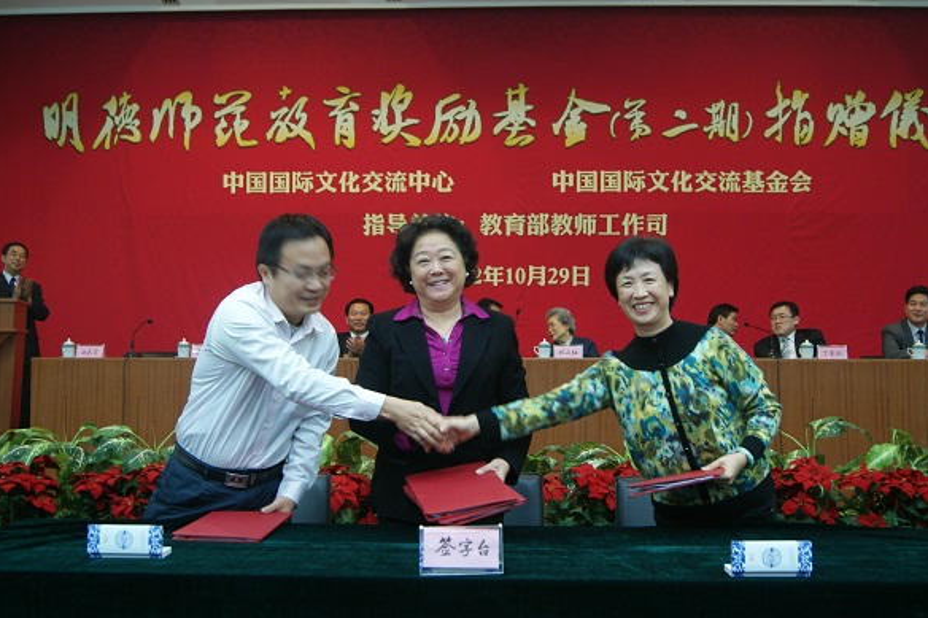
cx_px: 472
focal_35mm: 37
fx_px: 953
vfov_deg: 35.9
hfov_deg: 51.9
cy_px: 303
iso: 400
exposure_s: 1/15
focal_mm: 24
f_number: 4
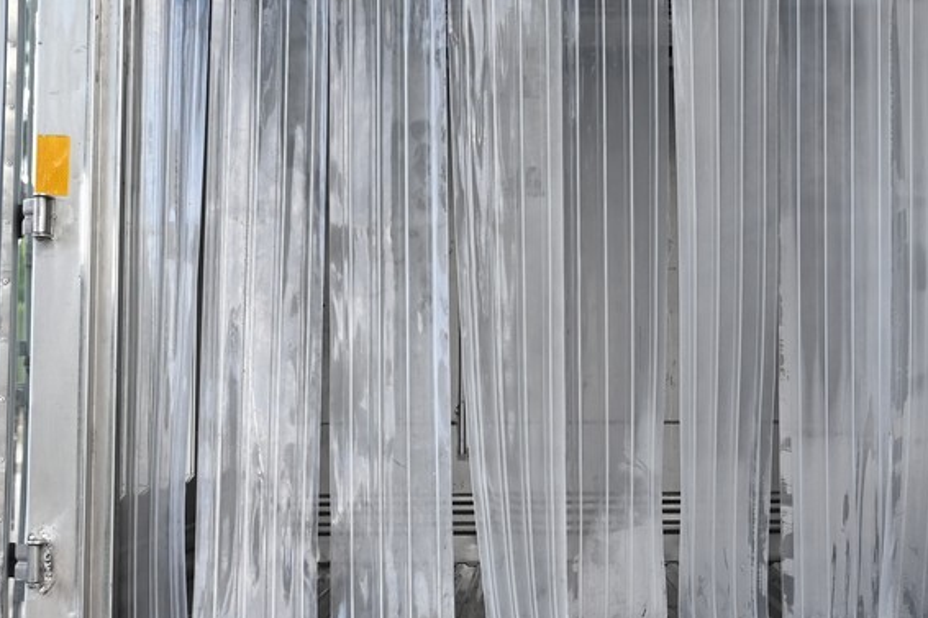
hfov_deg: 28.8
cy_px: 232
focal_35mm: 70
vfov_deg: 19.4
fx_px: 1804
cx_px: 553
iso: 400
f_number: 5
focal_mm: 24
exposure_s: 1/200
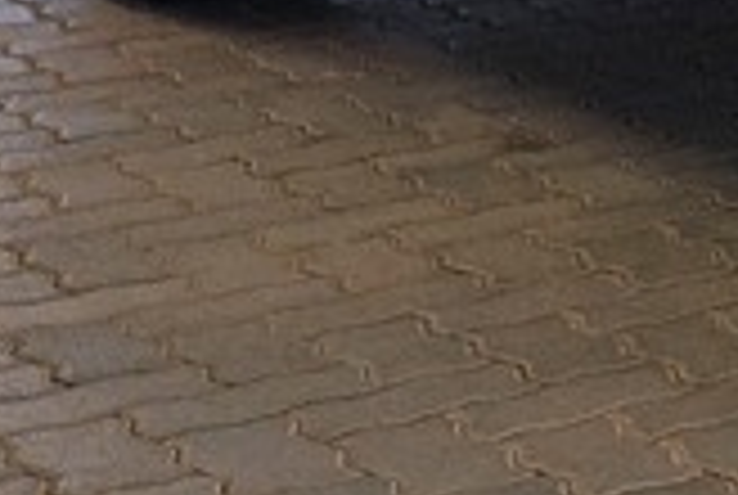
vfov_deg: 8.5
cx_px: 1764
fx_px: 3060
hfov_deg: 11.4
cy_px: -648
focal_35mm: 149
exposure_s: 1/359
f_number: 1.7
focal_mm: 6.25
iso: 50
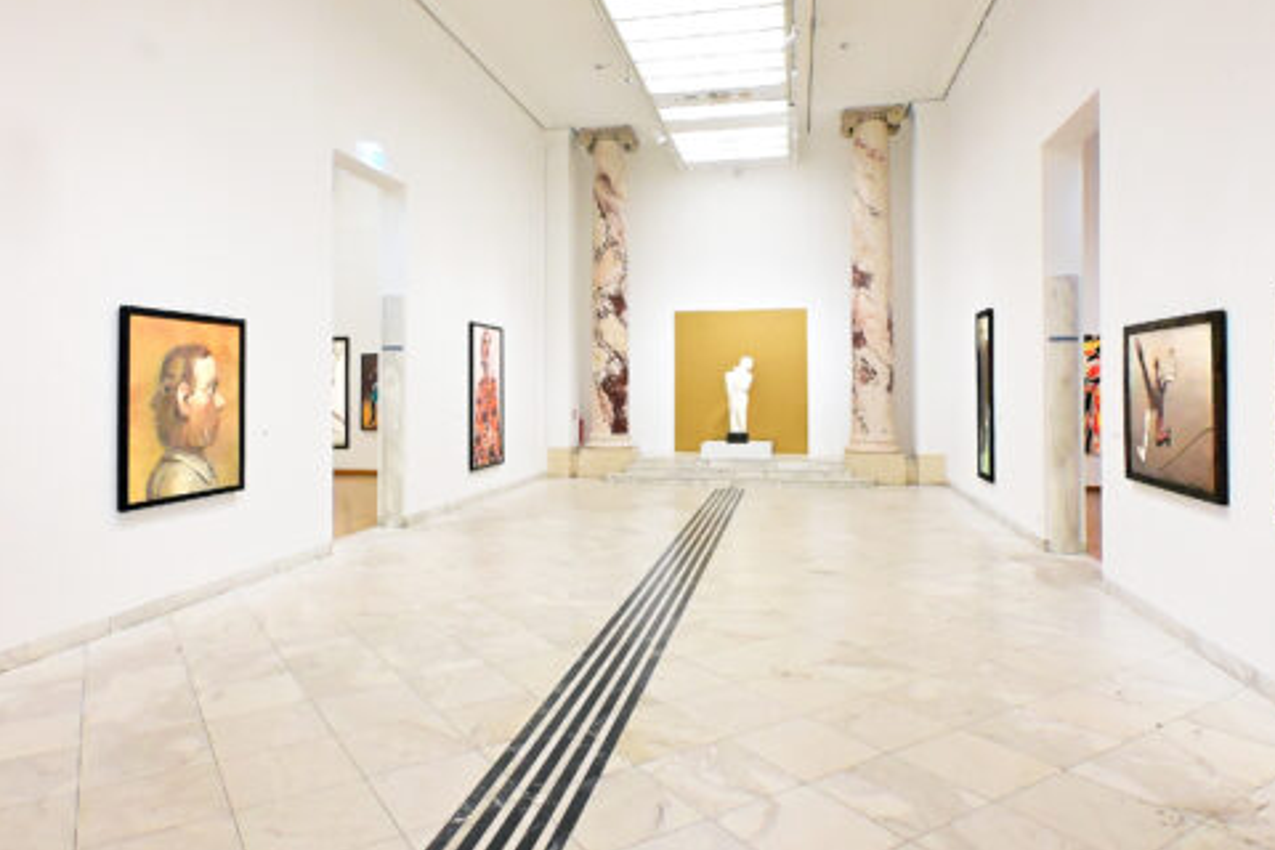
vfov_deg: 53.0
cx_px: 611
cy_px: 375
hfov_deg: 73.7
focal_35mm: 24
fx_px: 850
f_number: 7.1
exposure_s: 1/40
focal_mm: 12
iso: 8000
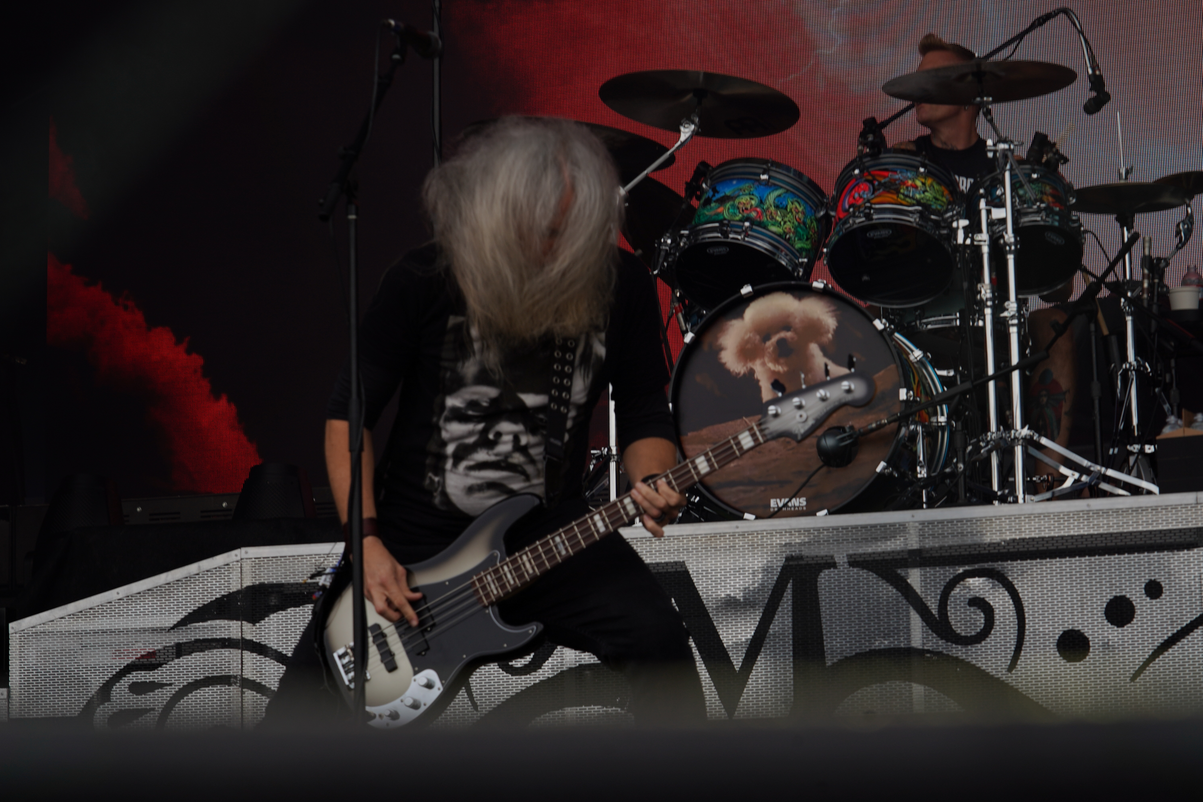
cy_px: 401
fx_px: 3475
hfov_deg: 19.6
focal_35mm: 104
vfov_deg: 13.2
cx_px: 602
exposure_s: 1/250
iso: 100
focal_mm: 104
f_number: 8
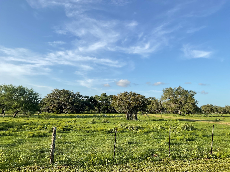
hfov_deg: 61.7
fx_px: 193
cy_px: 86
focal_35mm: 29
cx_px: 115
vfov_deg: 48.2
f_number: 1.8
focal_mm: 3
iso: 16
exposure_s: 1/1490
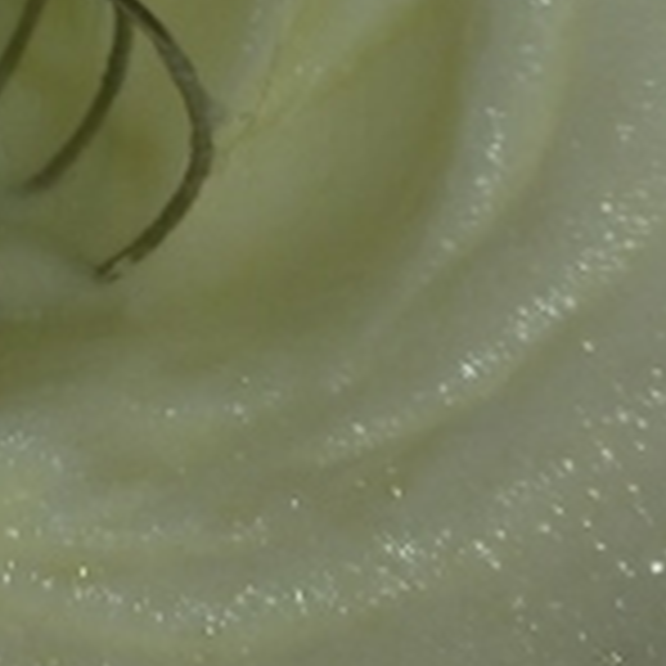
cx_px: -104
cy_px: -9
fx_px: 1872
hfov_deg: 19.2
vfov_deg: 19.6
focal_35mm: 86
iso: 160
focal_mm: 5.4
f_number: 3.6
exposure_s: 1/60
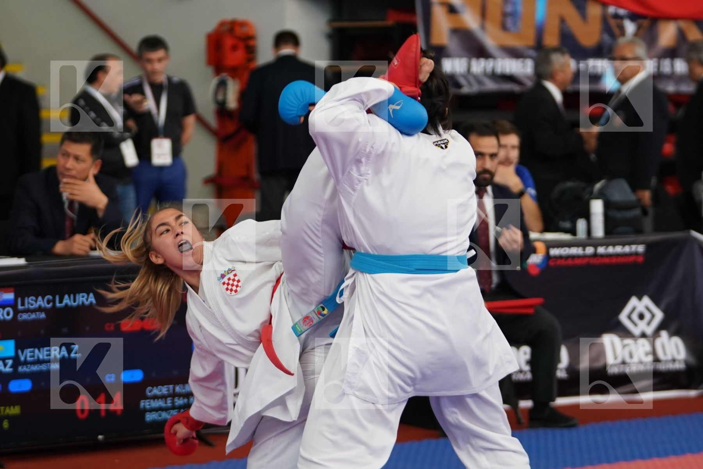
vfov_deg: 8.9
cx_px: 352
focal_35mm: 154
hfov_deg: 13.3
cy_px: 234
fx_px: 3007
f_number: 2.8
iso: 1600
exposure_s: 1/800
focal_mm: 103
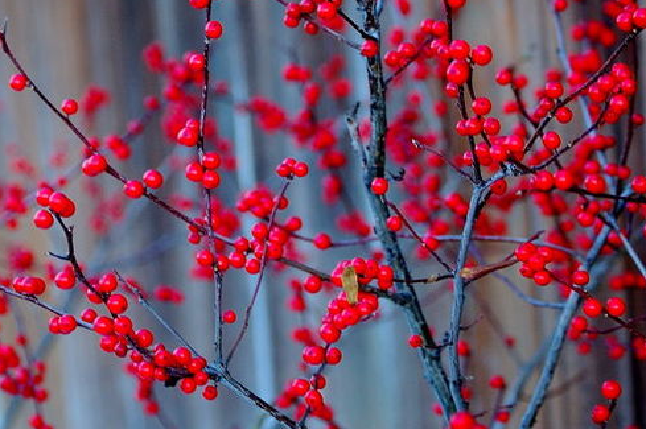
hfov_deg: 13.5
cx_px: 166
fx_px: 2723
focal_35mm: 152
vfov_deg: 9.0
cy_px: 118
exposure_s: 1/80
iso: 400
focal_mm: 55
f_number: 4.5
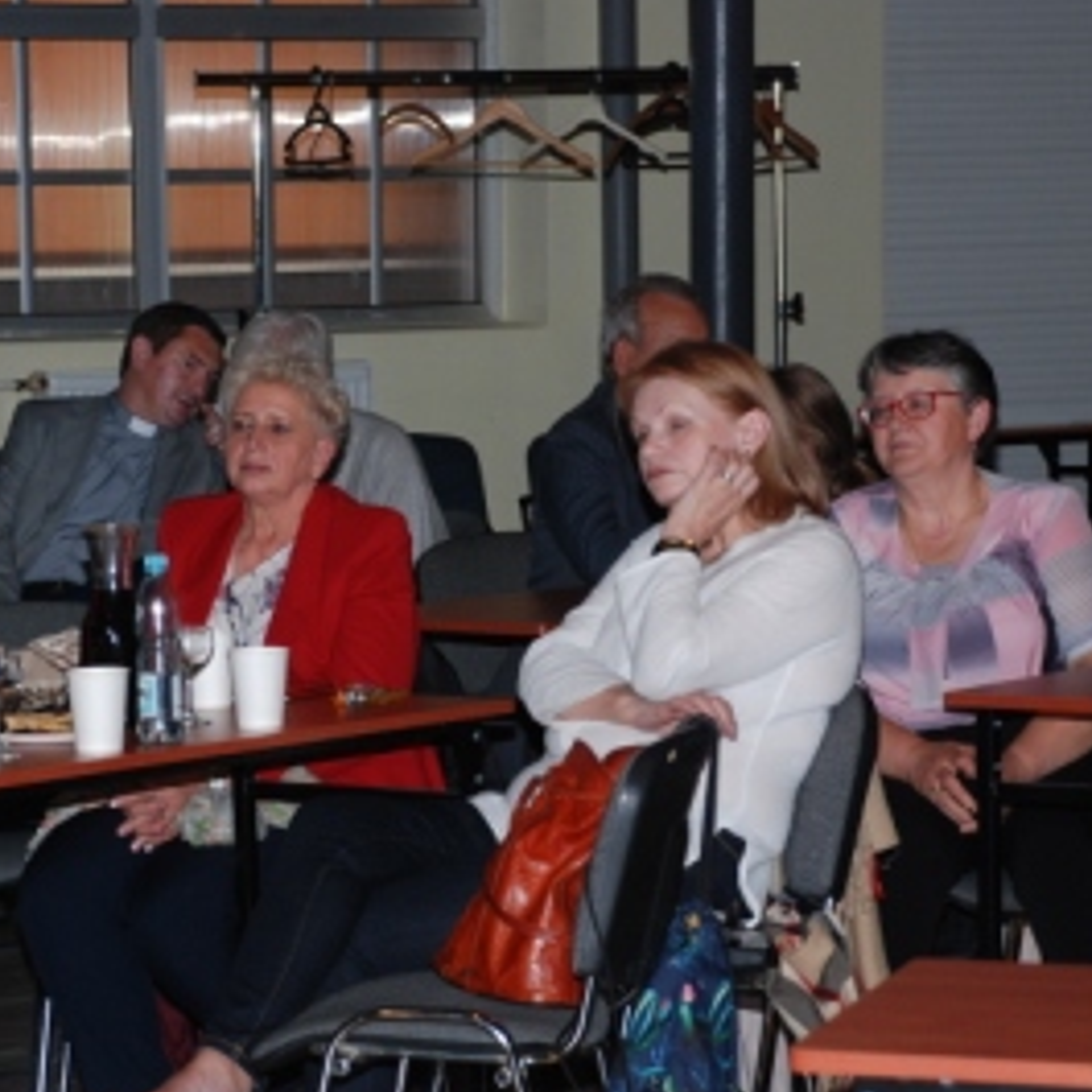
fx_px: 5389
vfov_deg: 11.6
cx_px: 412
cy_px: 583
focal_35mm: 151
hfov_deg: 11.6
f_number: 5.6
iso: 400
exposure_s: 1/60
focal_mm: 70
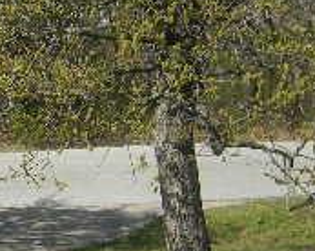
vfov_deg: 10.3
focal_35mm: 148
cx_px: -191
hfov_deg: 12.3
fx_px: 1378
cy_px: -24
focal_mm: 7.3
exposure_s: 1/610
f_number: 3.8
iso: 80
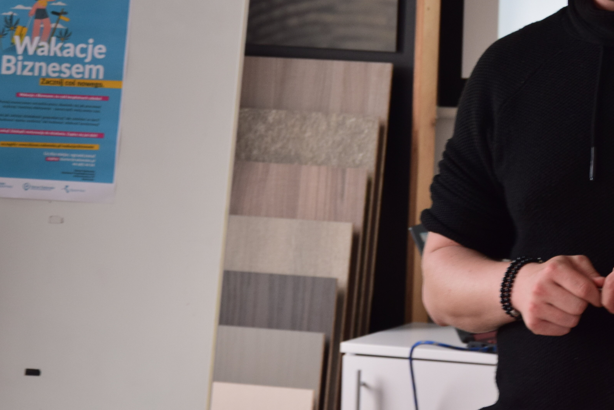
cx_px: 443
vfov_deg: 7.3
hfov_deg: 11.0
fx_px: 3189
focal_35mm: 187
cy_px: 48
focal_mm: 66
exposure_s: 1/60
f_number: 5.6
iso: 400
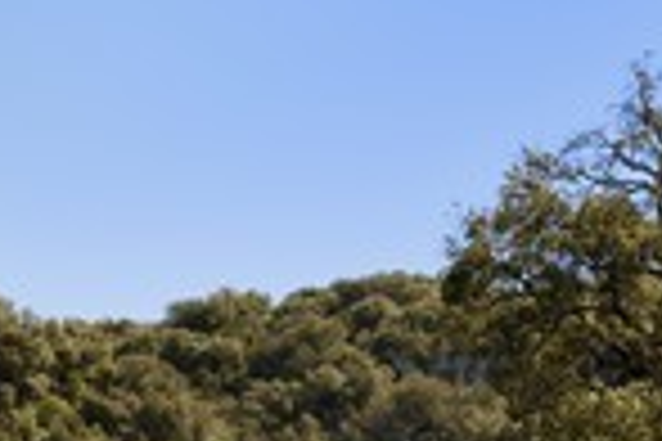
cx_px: 113
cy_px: 544
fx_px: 3052
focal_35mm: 166
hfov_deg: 12.3
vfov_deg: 8.2
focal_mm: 58
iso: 200
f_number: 7.1
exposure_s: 1/320
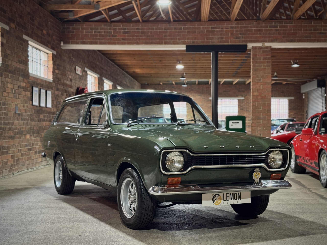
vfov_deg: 30.3
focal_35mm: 48
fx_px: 453
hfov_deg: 39.7
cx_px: 164
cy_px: 122
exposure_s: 1/33
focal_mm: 6.76
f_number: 1.78
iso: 320
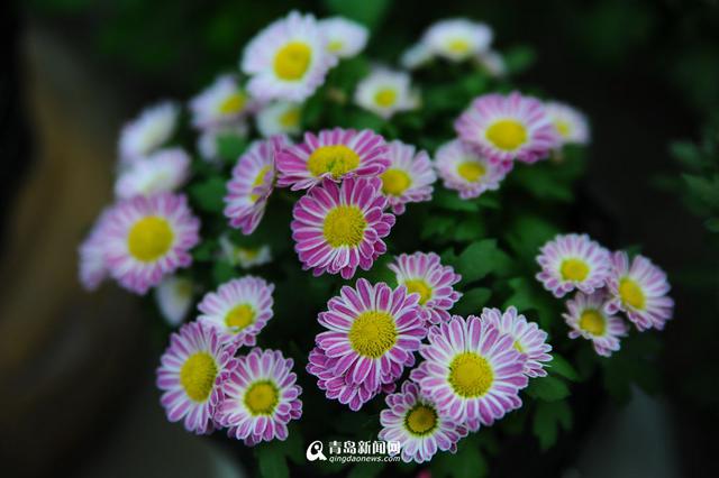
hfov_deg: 27.0
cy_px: 239
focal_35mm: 75
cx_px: 360
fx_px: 1497
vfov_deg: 18.2
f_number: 2.8
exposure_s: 1/320
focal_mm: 75
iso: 200
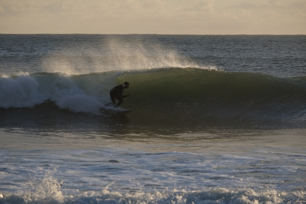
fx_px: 2933
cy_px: 102
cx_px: 153
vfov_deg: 4.0
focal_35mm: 345
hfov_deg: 6.0
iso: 200
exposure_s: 1/500
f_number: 6.7
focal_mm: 230
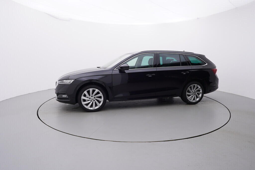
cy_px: 85
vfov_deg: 56.2
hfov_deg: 77.3
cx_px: 128
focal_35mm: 22
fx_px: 159
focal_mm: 15
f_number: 5
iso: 200
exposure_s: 1/80
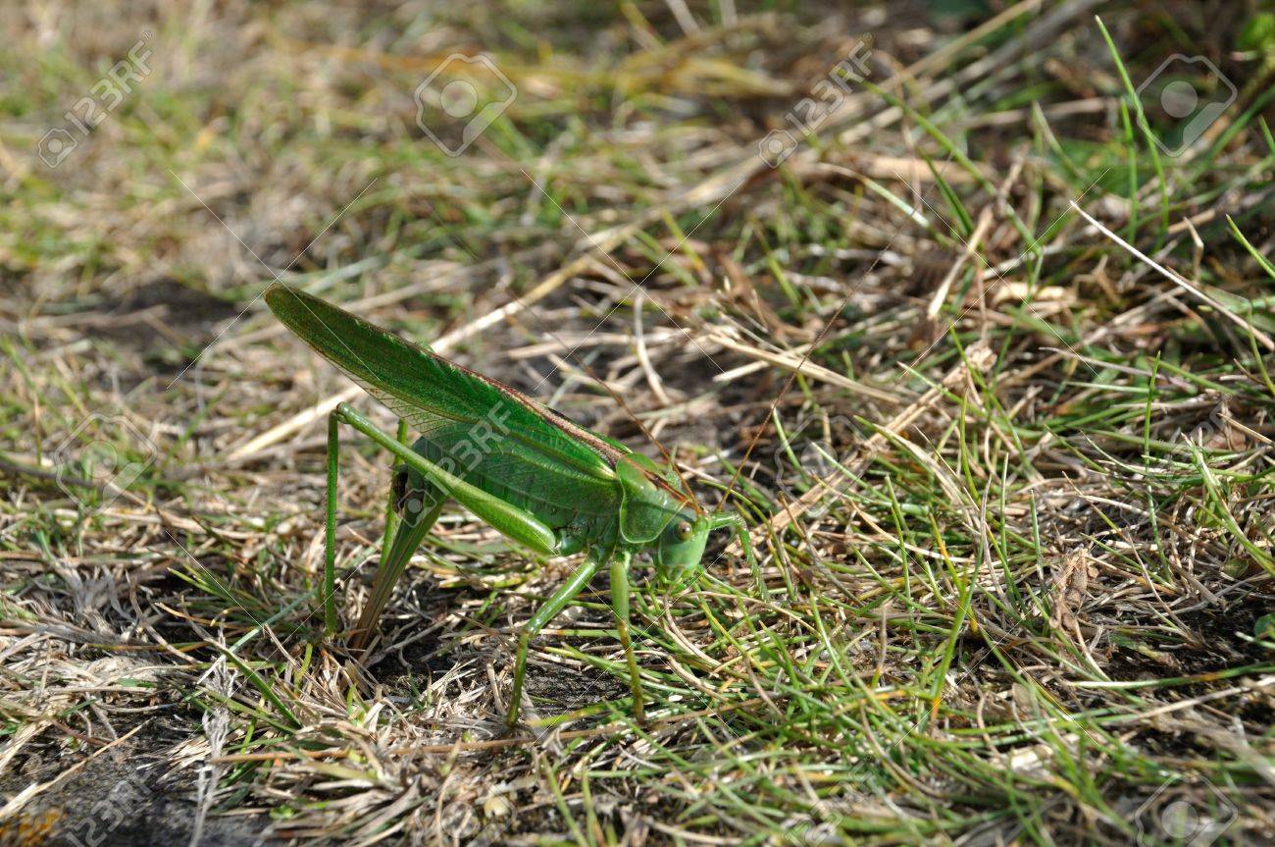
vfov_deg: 10.1
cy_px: 424
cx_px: 638
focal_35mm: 135
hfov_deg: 15.2
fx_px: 4775
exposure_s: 1/200
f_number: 11
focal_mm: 90
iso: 200
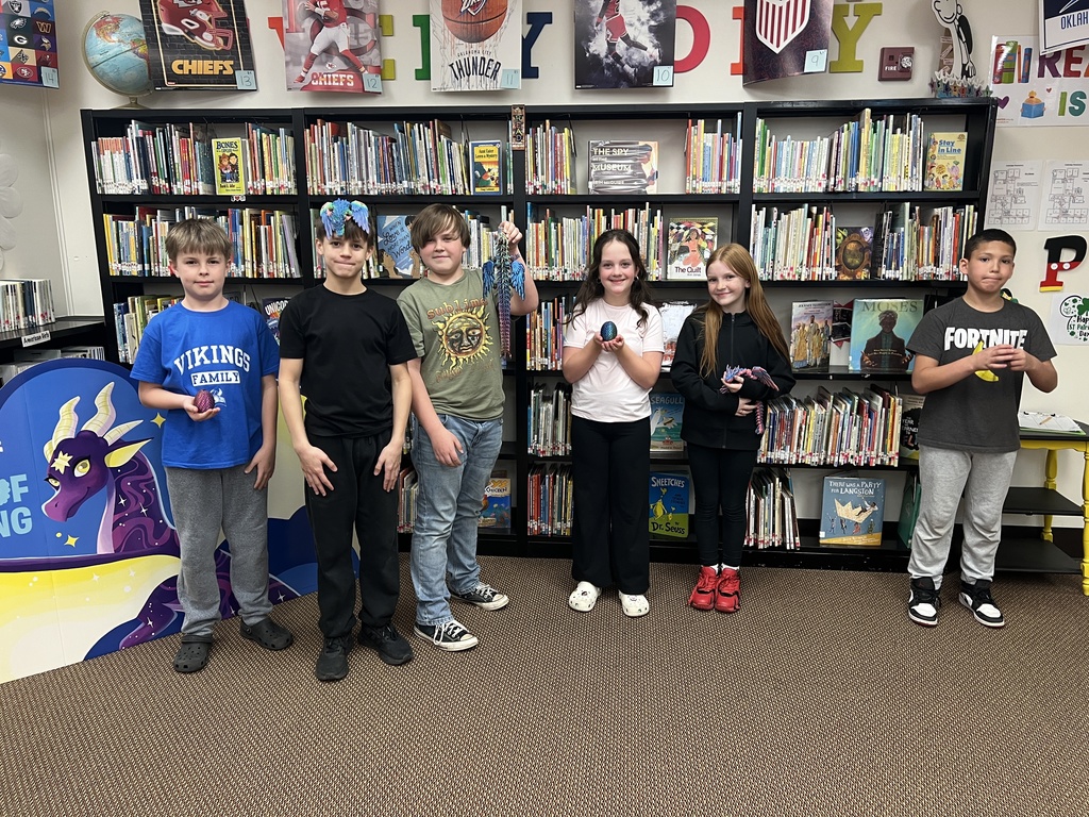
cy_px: 408
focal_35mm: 26
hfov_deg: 67.3
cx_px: 544
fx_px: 818
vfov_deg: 53.1
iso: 160
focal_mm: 5.7
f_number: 1.5
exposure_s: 1/60
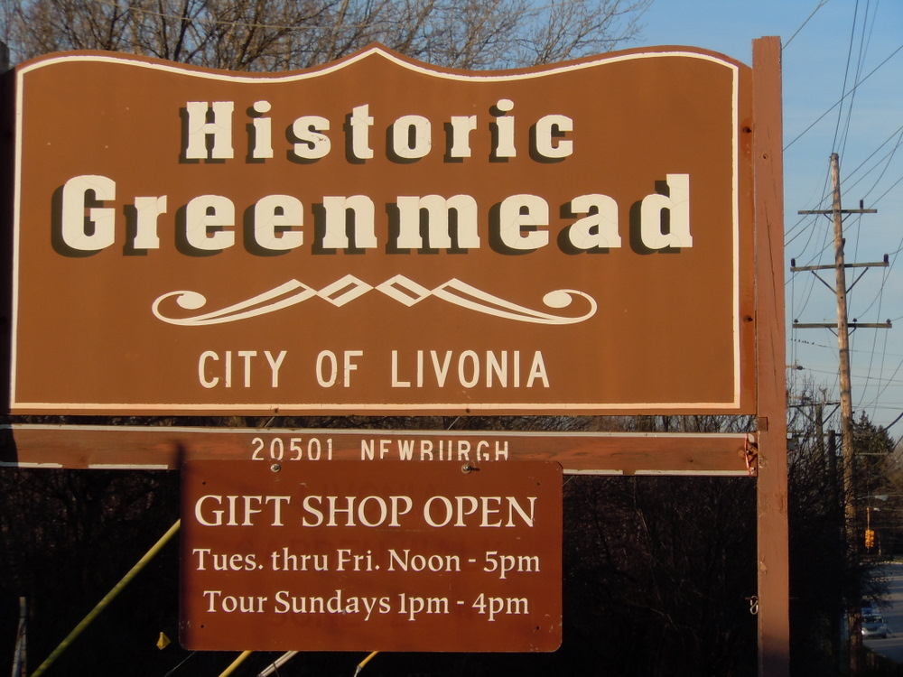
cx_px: 452
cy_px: 338
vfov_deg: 10.5
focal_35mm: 141
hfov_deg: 14.0
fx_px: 3678
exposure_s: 1/400
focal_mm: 25.3
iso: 100
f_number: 5.5
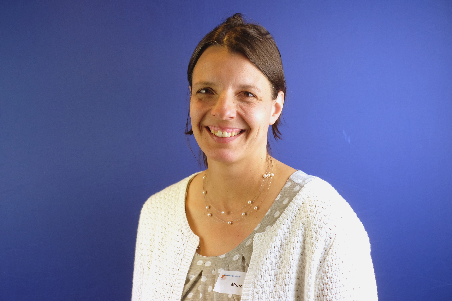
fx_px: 665
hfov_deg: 37.5
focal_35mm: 53
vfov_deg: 25.5
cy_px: 150
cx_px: 226
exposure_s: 1/180
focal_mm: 35
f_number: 3.2
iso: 500
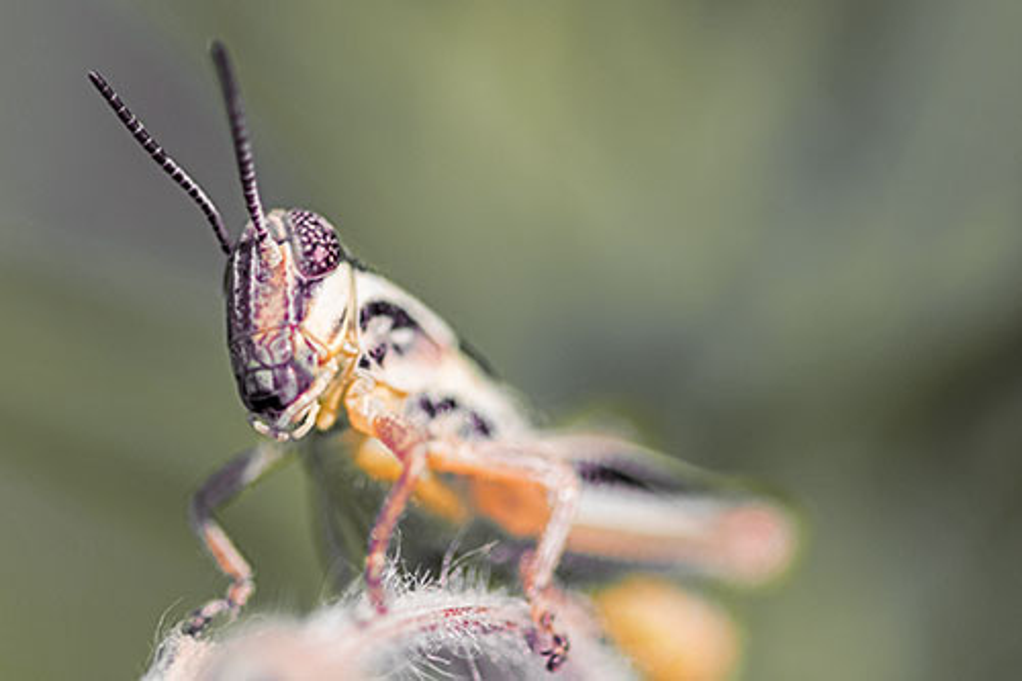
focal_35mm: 210
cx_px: 511
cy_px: 340
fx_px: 5959
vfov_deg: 6.5
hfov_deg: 9.8
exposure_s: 1/640
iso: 400
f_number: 9.5
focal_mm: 210
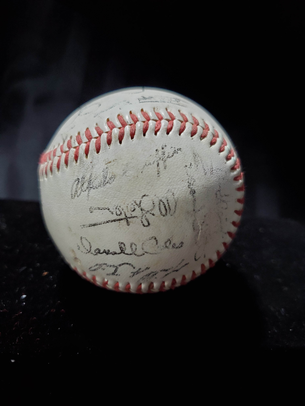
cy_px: 203
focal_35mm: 26
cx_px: 152
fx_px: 305
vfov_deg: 67.3
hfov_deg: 53.1
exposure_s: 1/59
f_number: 1.5
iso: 250
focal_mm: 4.3
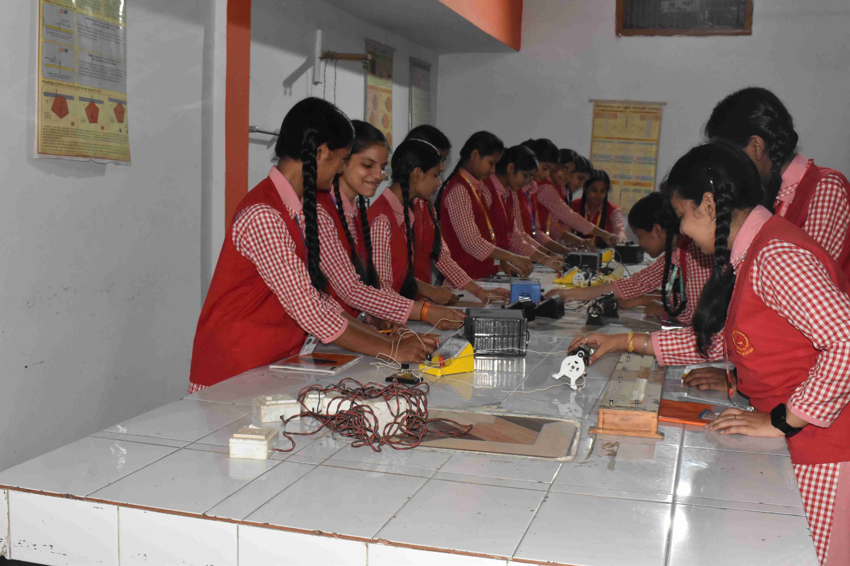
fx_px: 956
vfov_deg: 33.0
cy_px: 283
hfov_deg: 47.9
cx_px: 425
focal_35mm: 40
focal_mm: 27
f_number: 9
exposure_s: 1/100
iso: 2200
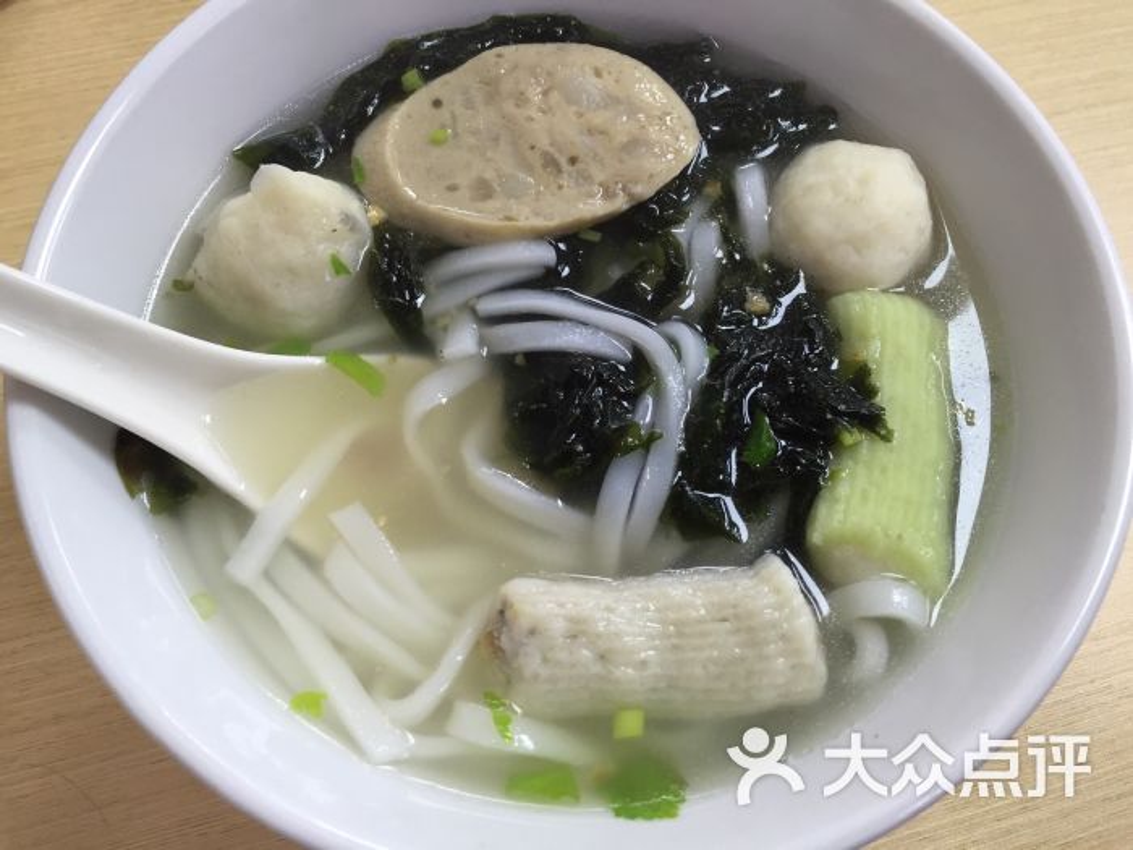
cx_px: 566
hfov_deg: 61.7
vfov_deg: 48.2
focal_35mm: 29
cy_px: 425
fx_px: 949
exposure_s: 1/33
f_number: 2.2
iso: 125
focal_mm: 4.15
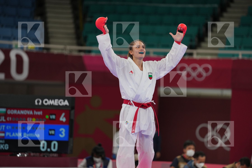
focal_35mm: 200
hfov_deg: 10.3
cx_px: 126
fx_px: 1400
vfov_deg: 6.9
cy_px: 84
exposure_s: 1/1000
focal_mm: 200
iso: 500
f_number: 2.8
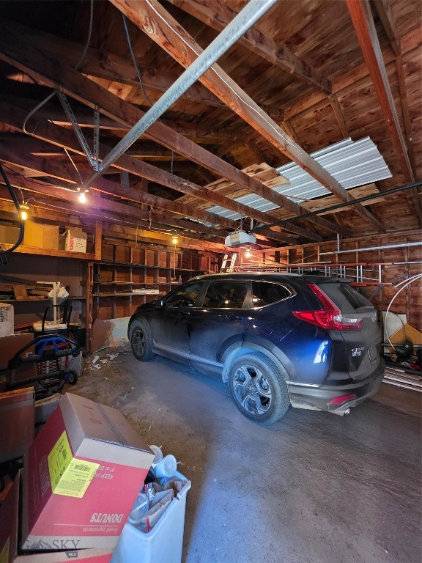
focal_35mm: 13
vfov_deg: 106.2
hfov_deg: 89.9
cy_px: 282
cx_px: 211
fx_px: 211
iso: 800
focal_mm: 2.2
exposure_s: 1/40
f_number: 1.9
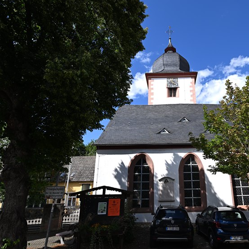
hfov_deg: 67.1
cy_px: 143
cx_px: 173
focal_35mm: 22
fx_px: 179
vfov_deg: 69.2
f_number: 4
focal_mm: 14
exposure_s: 1/320
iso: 32
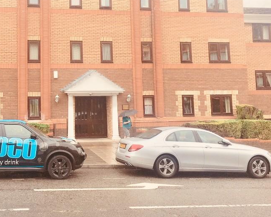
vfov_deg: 32.9
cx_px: 70
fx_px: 361
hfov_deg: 40.1
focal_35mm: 45
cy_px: 62
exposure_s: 1/334
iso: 25
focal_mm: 4.15
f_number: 2.2
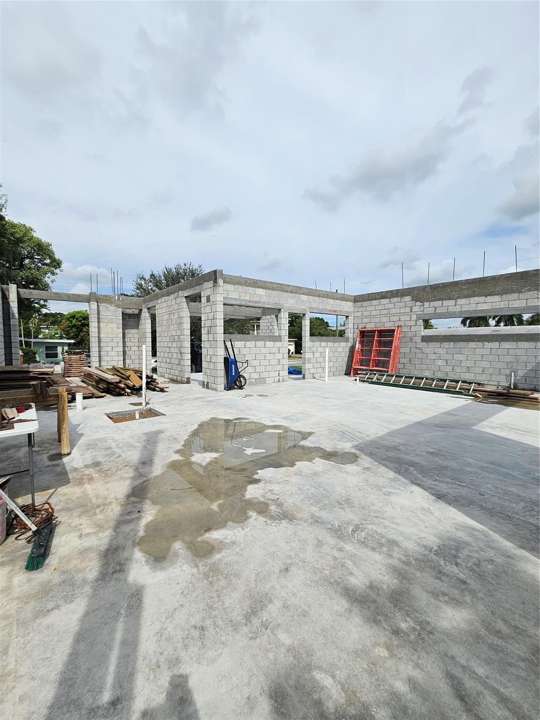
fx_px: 270
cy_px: 360
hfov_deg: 89.9
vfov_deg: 106.2
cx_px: 270
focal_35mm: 13
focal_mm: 2.2
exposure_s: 1/4256
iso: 50
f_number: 2.2
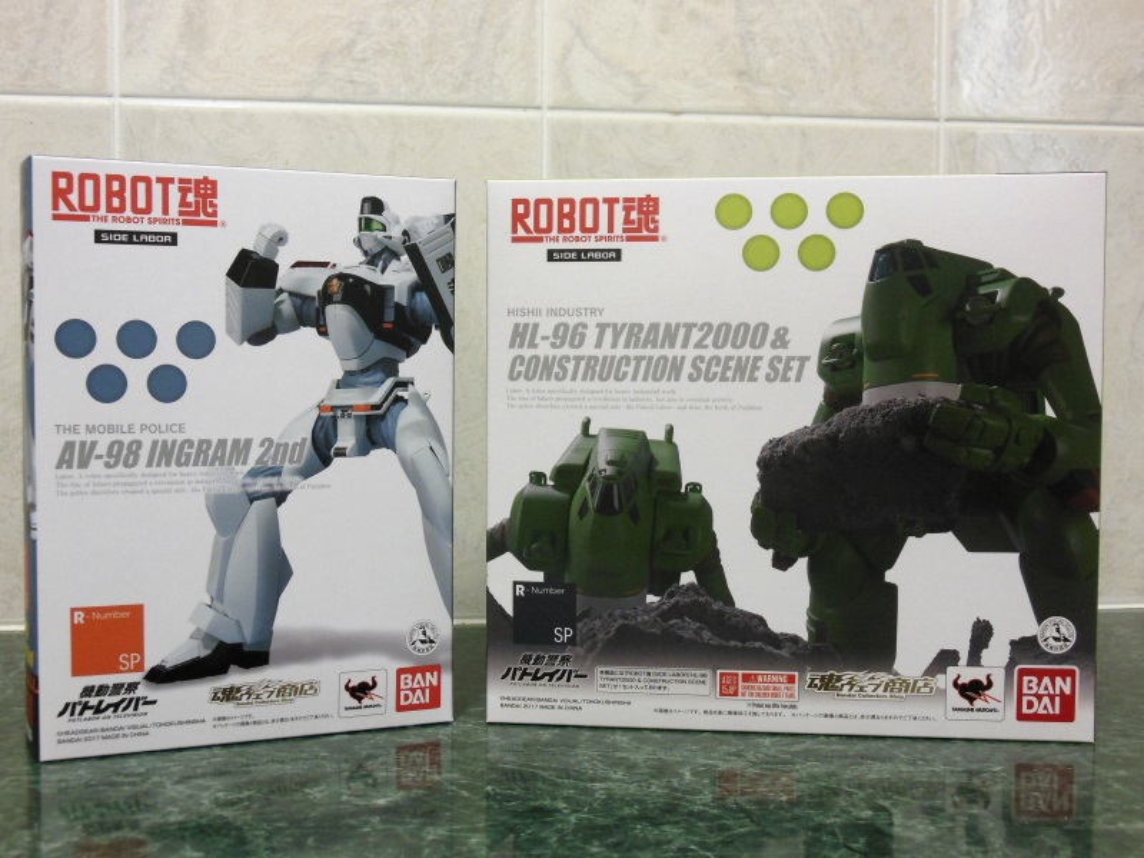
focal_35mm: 43
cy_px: 429
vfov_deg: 33.6
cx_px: 572
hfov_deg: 43.9
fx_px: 1421
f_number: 3.8
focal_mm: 7.7
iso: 400
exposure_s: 1/20
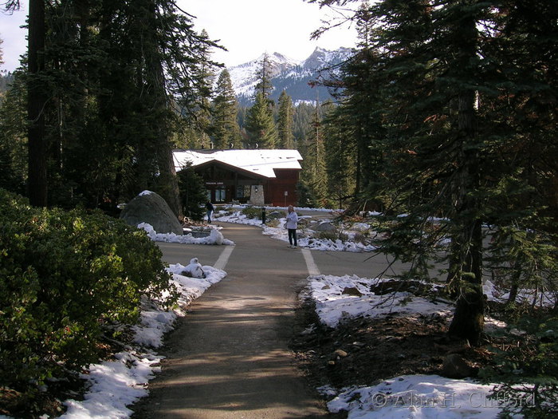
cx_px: 279
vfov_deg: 36.0
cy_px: 210
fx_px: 645
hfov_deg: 46.8
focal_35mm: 40
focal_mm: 6.1
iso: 50
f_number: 5
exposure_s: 1/141
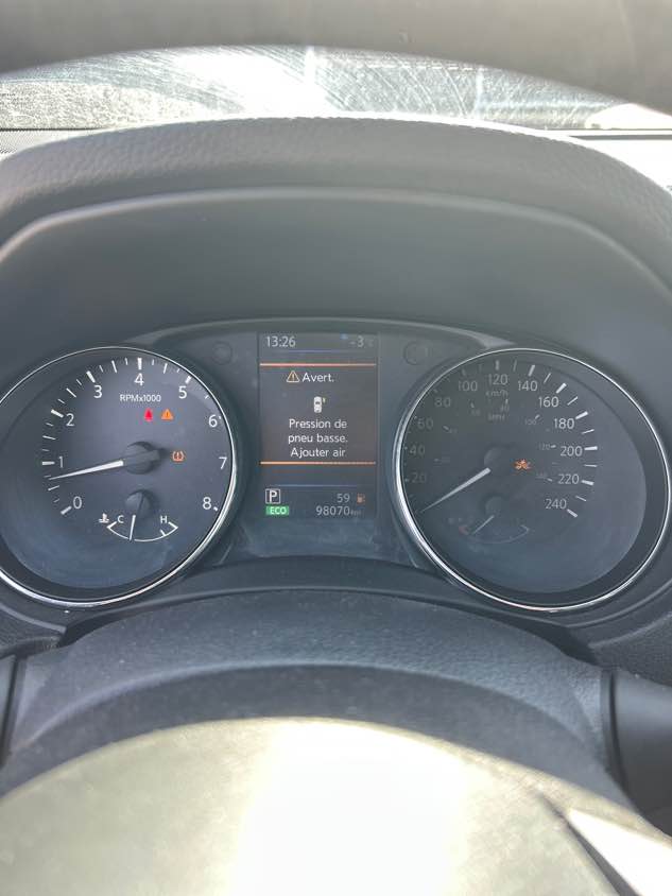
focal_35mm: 26
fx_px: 673
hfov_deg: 53.1
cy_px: 448
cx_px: 336
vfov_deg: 67.3
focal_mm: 5.7
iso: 64
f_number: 1.5
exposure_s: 1/121
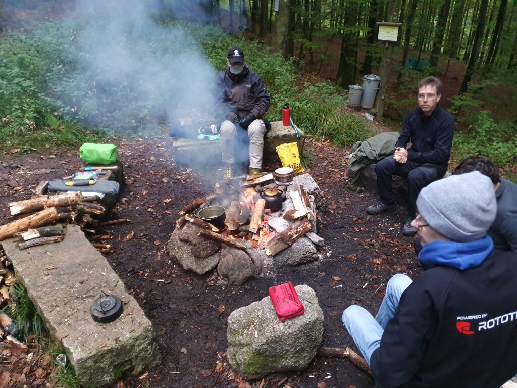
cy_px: 194
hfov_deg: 67.3
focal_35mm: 26
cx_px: 258
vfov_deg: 53.1
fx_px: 388
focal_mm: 4.32
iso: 640
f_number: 1.5
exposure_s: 1/33
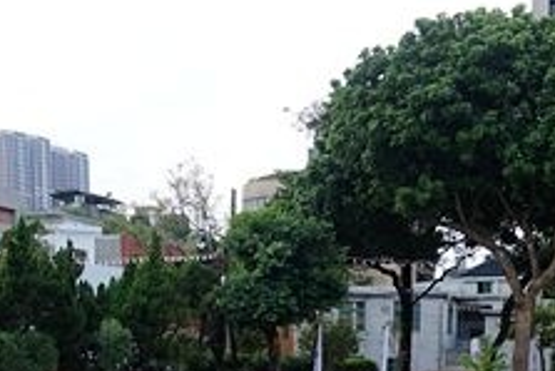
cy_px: 527
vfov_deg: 17.8
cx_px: 348
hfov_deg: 28.7
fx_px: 1080
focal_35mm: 70
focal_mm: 8.8
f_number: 4
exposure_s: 1/640
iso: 125
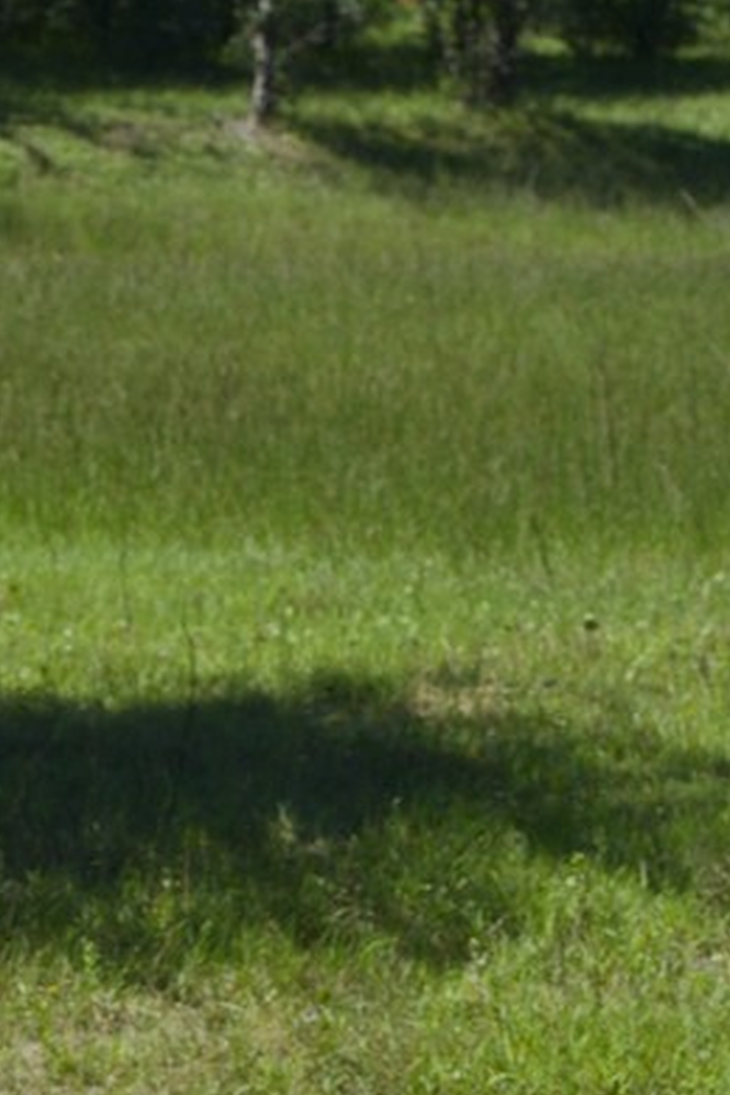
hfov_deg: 4.8
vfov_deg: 6.9
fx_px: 8729
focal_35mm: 287
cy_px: 2196
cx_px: -369
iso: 400
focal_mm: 70
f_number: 9
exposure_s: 1/800
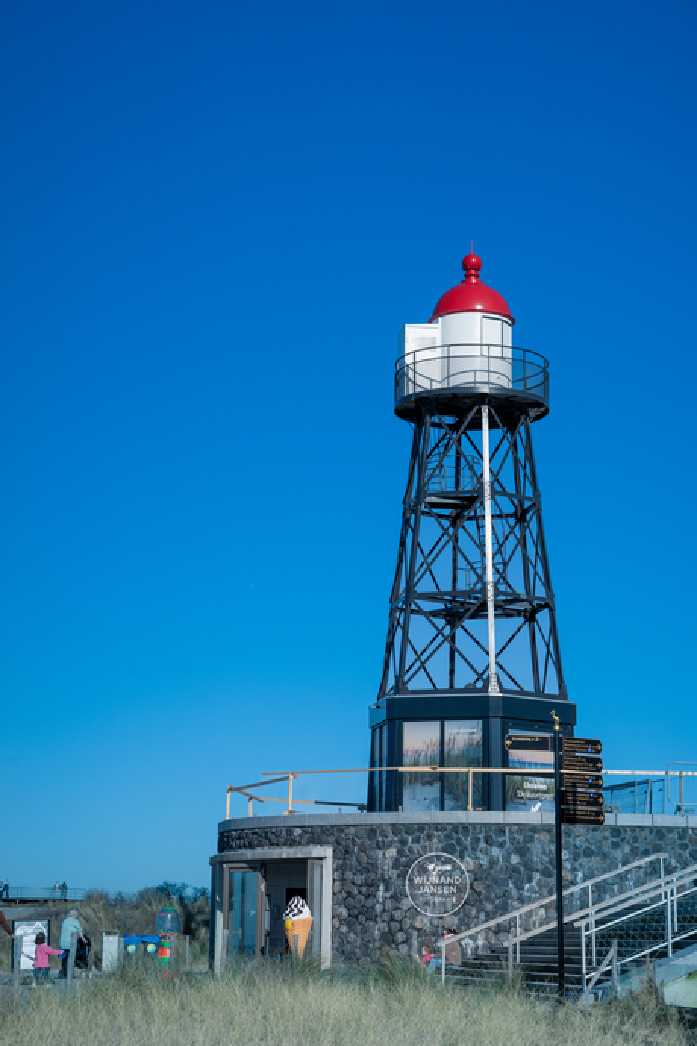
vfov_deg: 28.8
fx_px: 2033
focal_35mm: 70
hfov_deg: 19.5
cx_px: 348
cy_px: 523
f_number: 8
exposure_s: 1/3200
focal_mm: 70
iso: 800
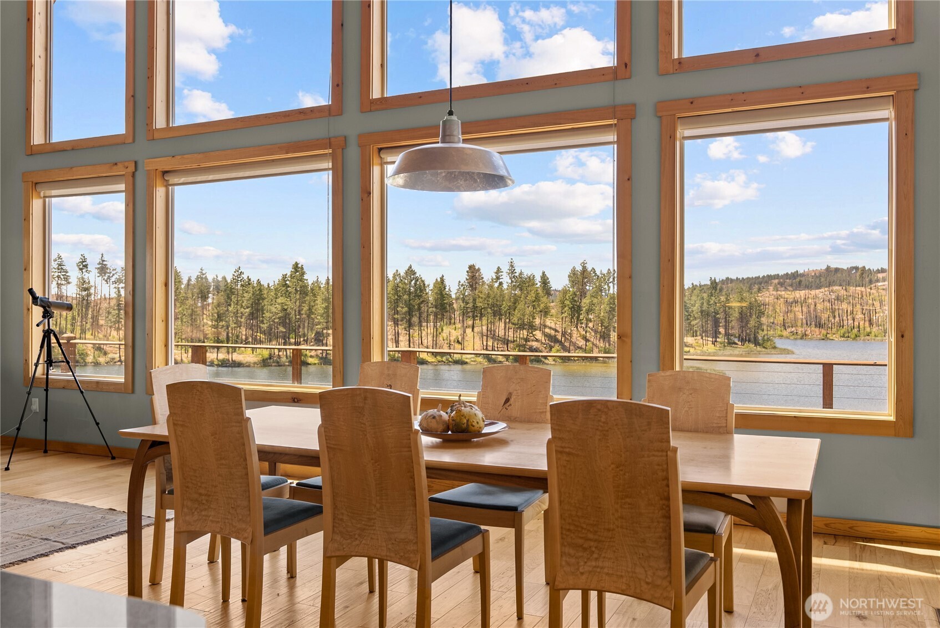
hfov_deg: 61.9
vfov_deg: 43.7
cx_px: 470
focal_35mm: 30
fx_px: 784
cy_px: 314
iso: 200
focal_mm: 30
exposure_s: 1/40
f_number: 5.6
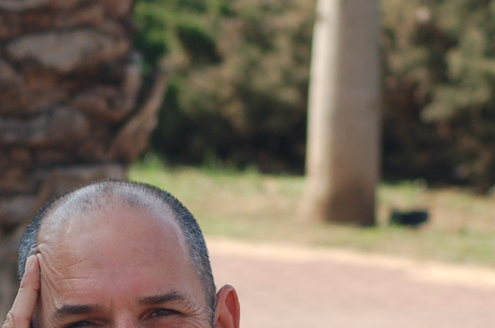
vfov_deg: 4.5
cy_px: 362
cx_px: 144
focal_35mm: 304
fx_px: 4178
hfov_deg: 6.8
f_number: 5.6
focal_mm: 75
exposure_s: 1/500
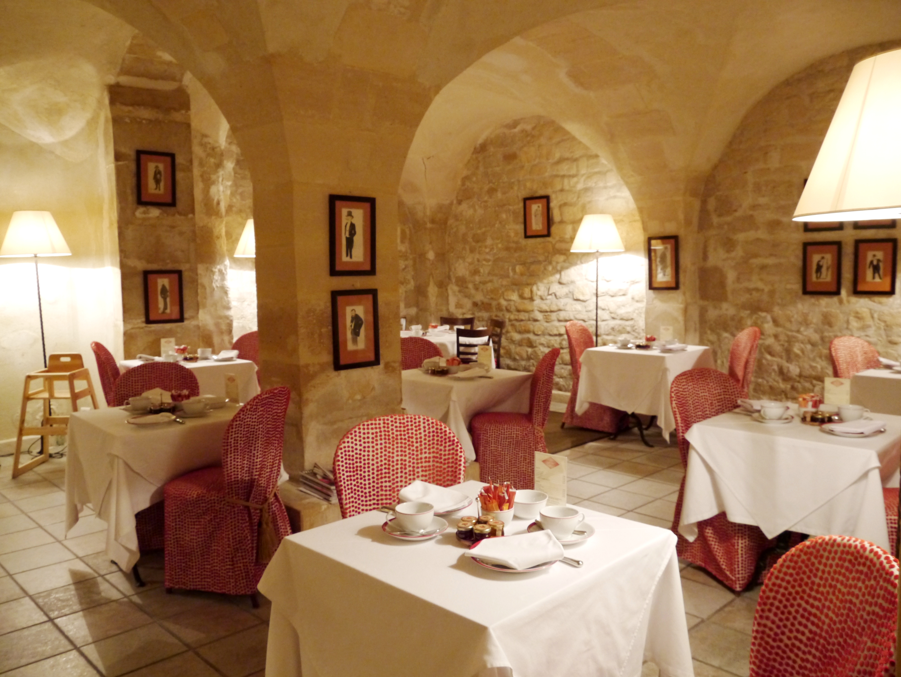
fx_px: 729
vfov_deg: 49.8
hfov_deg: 63.4
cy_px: 338
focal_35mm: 28
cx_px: 450
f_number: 5
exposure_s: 1/15
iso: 1600
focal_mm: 14
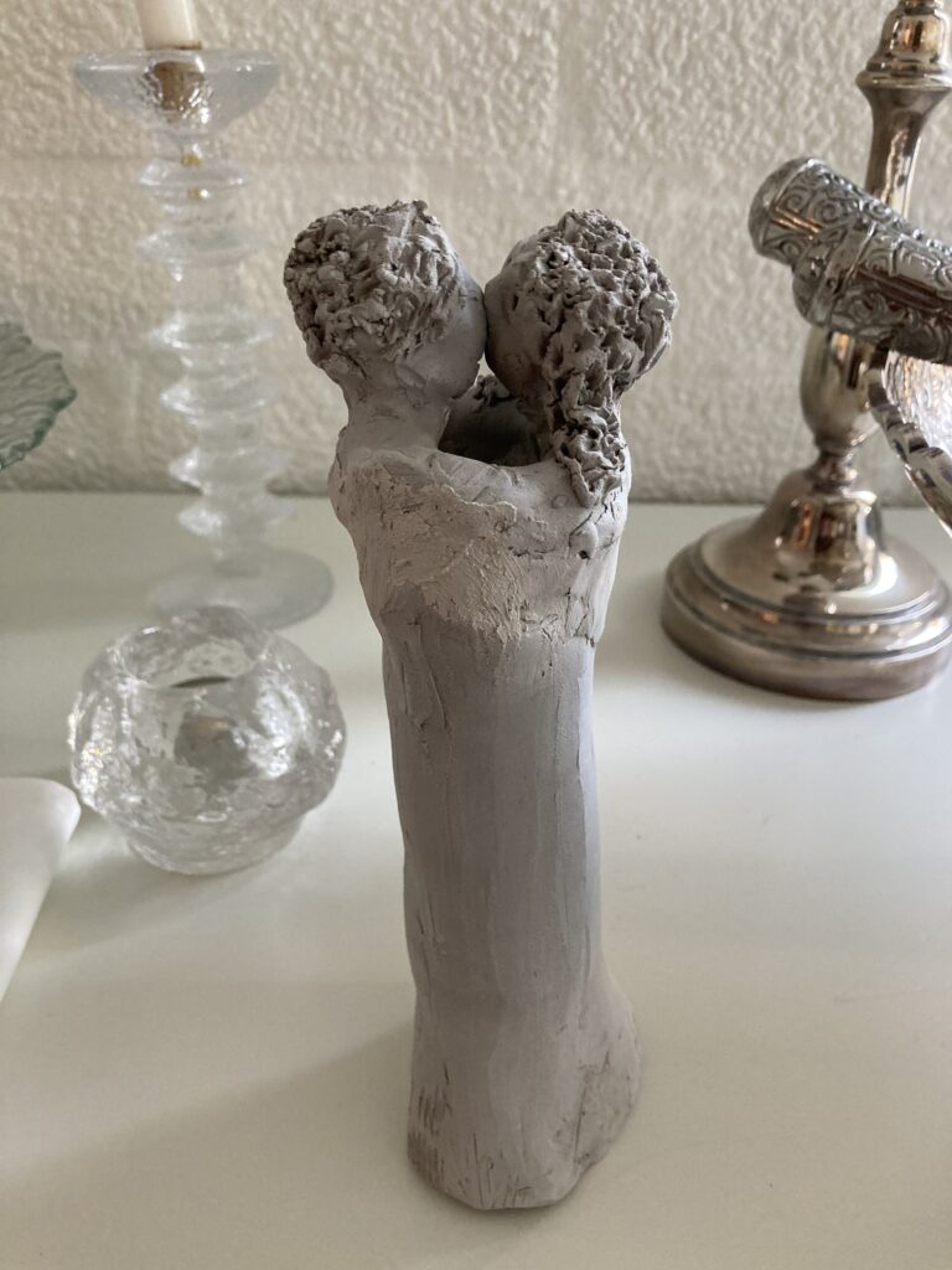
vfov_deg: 63.4
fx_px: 1027
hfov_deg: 49.7
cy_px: 635
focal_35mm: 28
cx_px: 476
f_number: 1.8
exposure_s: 1/60
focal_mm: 3.99
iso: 160
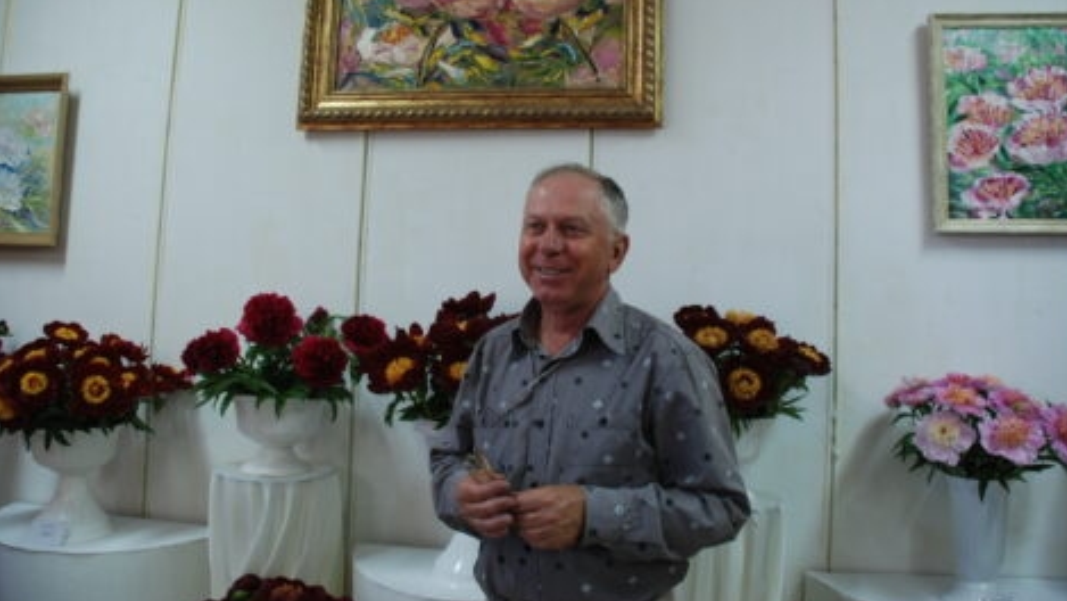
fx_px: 821
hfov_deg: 66.1
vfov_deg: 40.1
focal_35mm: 29
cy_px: 247
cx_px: 541
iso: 250
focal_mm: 18
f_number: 3.5
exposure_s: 1/15
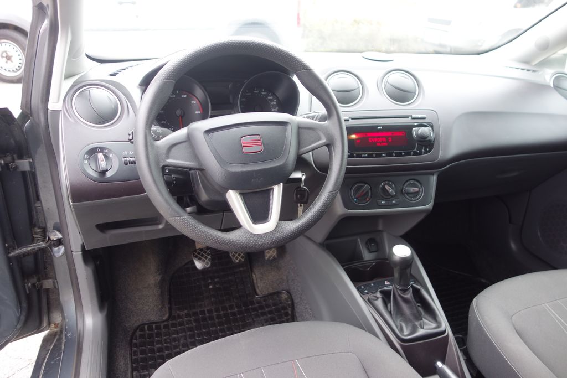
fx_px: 441
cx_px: 284
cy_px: 189
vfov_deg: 46.4
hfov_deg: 65.5
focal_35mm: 28
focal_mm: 10.4
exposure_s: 1/50
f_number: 1.8
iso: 125
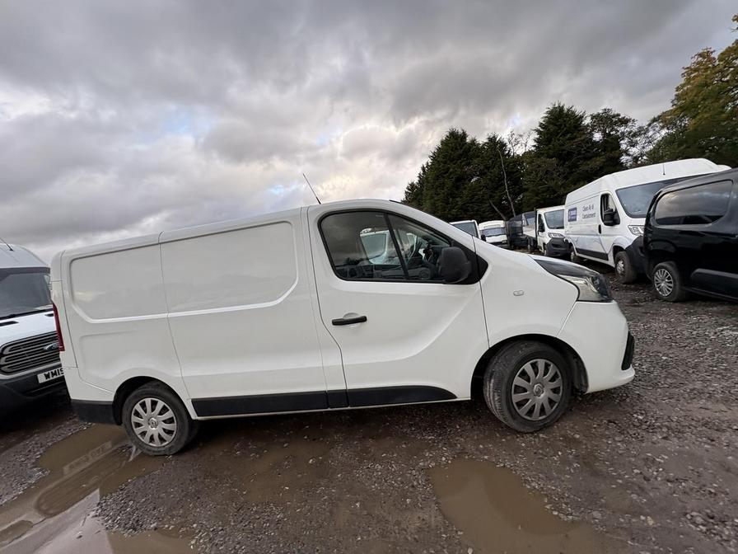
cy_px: 277
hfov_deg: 102.1
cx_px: 369
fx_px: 298
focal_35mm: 14
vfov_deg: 85.7
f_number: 2.2
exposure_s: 1/196
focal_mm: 2.22
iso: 40
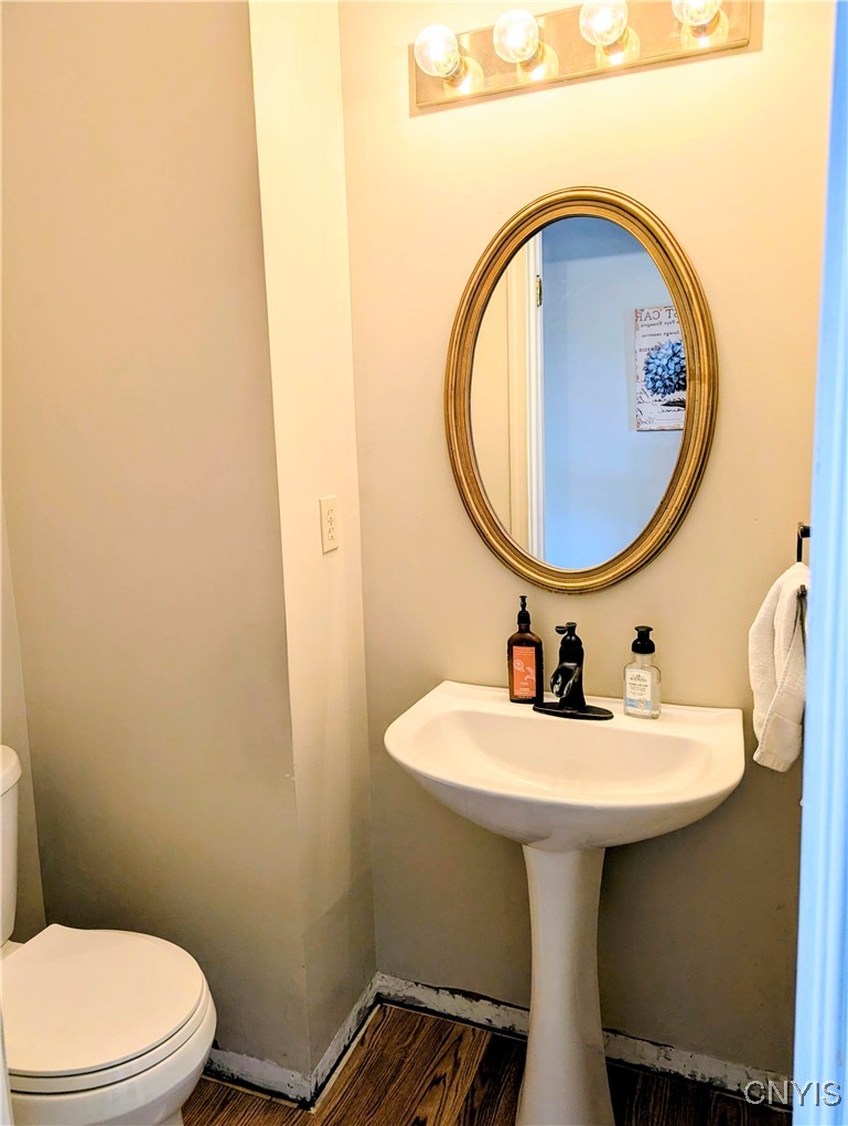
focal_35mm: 24
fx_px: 782
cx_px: 424
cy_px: 563
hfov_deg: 56.9
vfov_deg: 71.5
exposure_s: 1/40
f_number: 1.85
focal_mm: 6.81
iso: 40
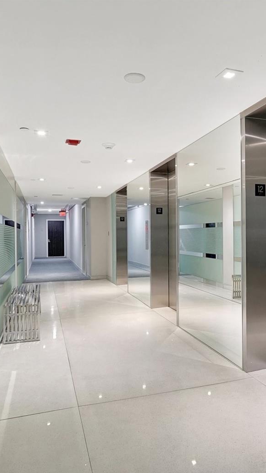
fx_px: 326
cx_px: 150
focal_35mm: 26
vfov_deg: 71.9
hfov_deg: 44.3
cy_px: 244
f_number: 13
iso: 640
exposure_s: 1
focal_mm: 16
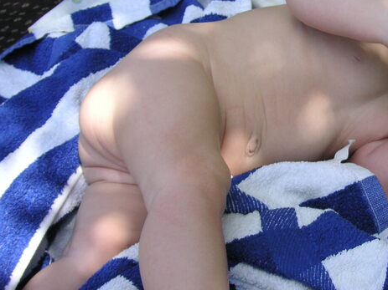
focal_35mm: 64
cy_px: 99
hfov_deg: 29.3
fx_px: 717
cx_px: 334
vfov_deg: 22.8
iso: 50
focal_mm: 6.1
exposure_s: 1/750
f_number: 2.8
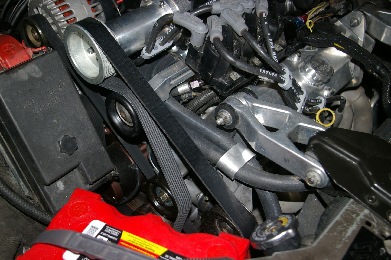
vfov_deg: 34.1
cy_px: 130
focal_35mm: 39
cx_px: 196
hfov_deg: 49.6
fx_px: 423
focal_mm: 26
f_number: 4
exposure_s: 1/50
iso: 200
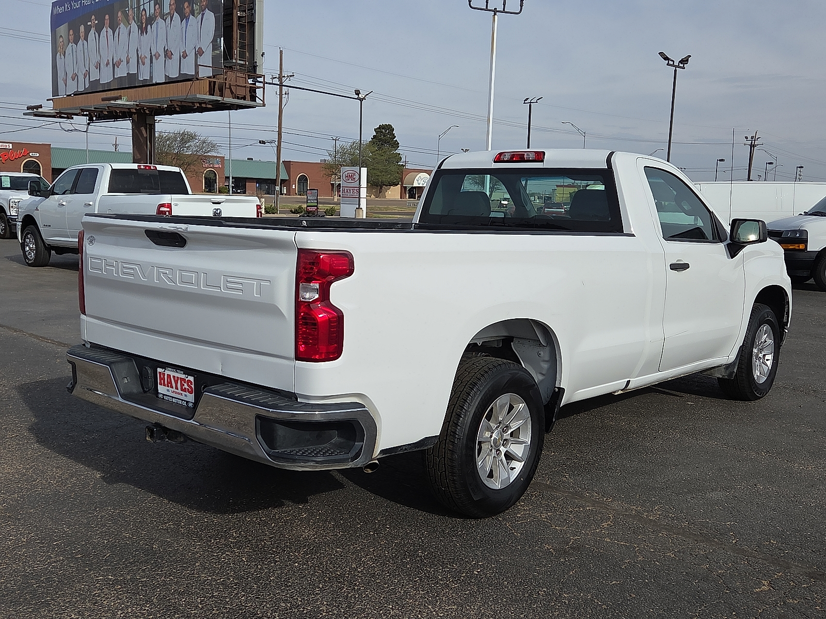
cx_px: 413
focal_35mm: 35
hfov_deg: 52.6
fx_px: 835
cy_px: 310
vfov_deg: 40.7
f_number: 1.8
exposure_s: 1/10000
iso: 77
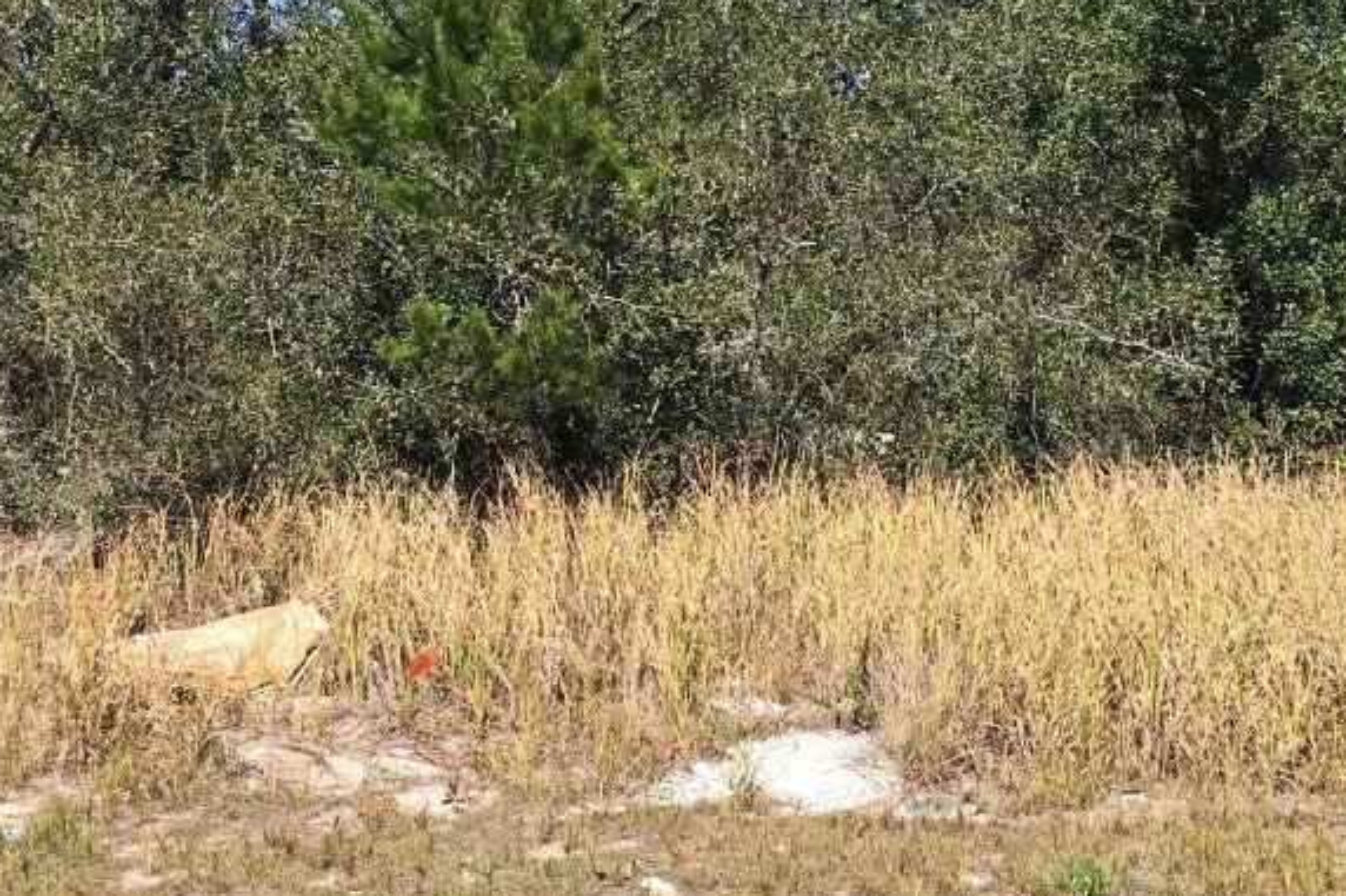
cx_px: 772
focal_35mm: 54
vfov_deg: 24.6
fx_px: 2018
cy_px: 176
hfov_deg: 36.8
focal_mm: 4.15
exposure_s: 1/1054
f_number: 2.2
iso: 25
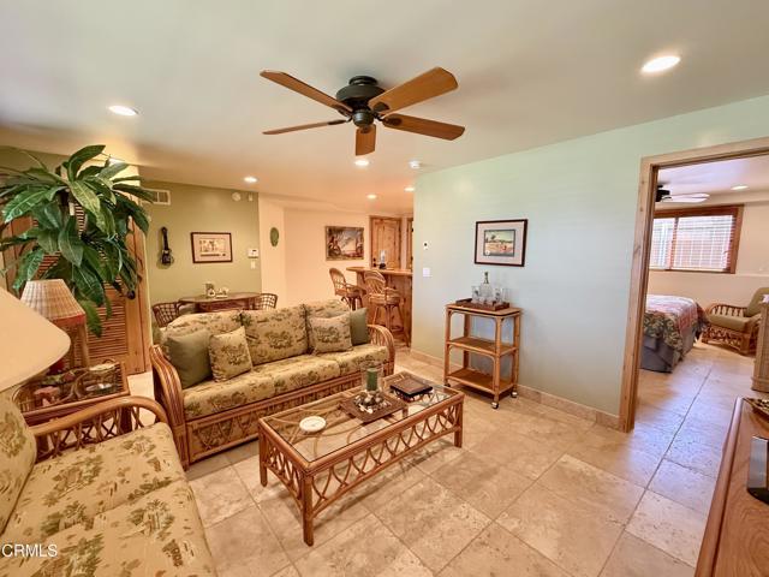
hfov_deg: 102.1
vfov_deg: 85.7
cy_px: 288
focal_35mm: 14
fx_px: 311
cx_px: 384
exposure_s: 1/60
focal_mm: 2.22
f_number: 2.2
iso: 640
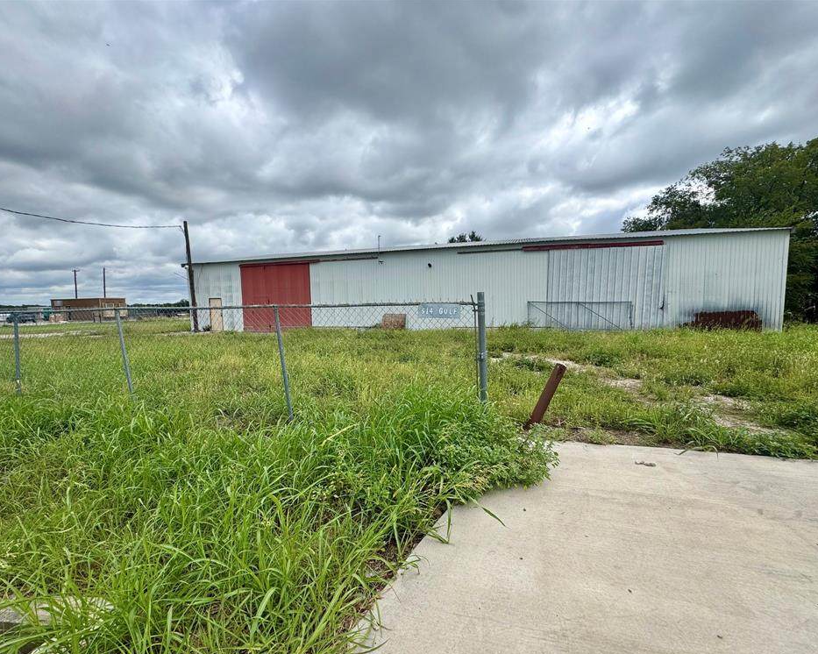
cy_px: 336
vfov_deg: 84.0
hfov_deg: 96.8
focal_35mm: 15
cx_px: 414
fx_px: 363
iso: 50
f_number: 2.2
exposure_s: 1/1709
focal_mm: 2.22
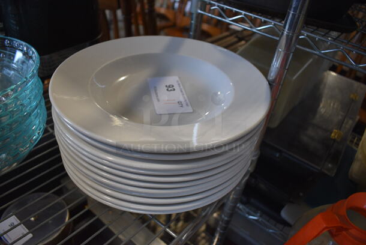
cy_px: 122
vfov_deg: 48.0
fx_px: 275
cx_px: 183
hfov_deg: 67.3
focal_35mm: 27
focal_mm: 18
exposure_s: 1/250
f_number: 3.5
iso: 800
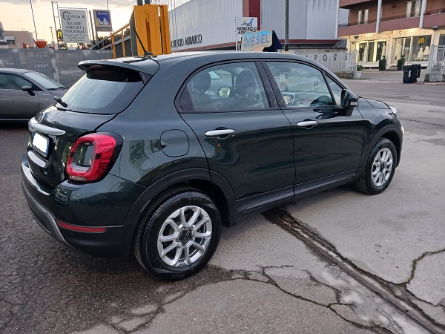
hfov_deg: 65.3
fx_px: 347
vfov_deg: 51.4
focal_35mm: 27
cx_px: 222
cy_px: 167
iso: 250
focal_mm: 3.98
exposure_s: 1/25
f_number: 1.8
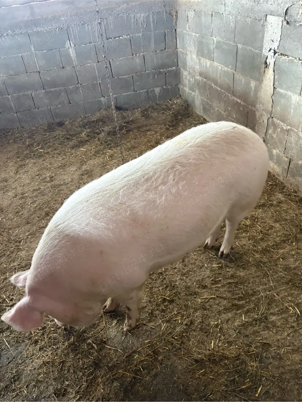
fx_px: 303
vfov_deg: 67.3
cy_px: 201
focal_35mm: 26
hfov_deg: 53.0
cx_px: 151
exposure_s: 1/40
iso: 640
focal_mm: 5.96
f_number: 1.6
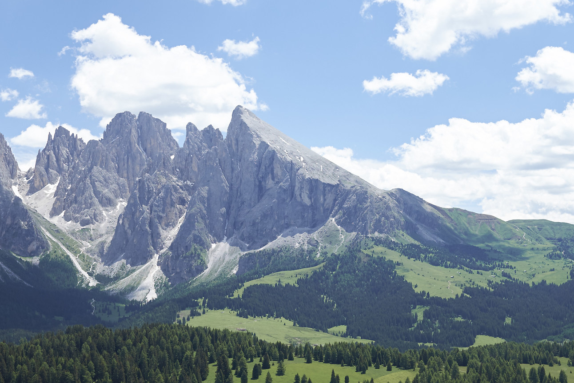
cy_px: 197
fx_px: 1037
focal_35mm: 65
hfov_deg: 30.9
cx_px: 323
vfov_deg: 20.9
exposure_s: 1/180
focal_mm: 23
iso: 200
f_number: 5.6
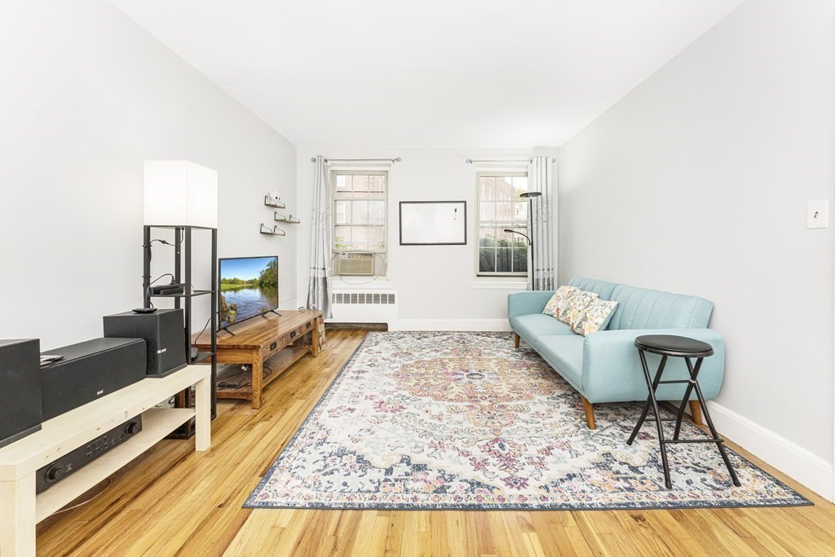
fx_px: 325
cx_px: 418
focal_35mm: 14
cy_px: 278
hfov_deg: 104.2
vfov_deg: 81.2
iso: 1600
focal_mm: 14
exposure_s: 1/80
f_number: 9
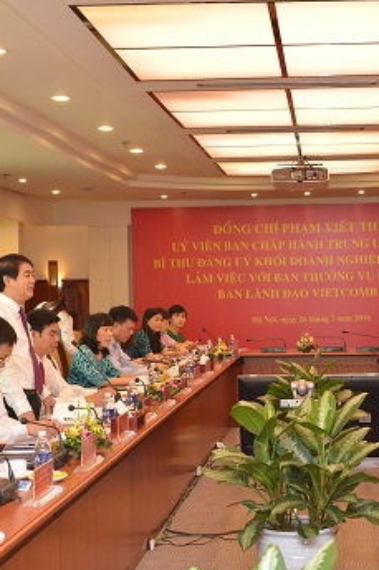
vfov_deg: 29.7
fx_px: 1075
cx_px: 295
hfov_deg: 19.8
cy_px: 273
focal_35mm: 68
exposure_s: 1/80
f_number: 5.6
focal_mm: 36
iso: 800
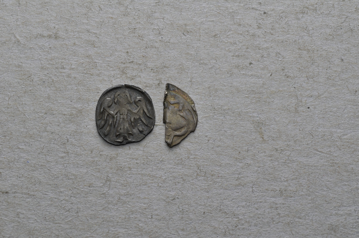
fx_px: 821
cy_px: 119
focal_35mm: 82
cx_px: 180
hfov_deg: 24.7
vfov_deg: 16.5
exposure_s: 1/250
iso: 400
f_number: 14
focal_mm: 55
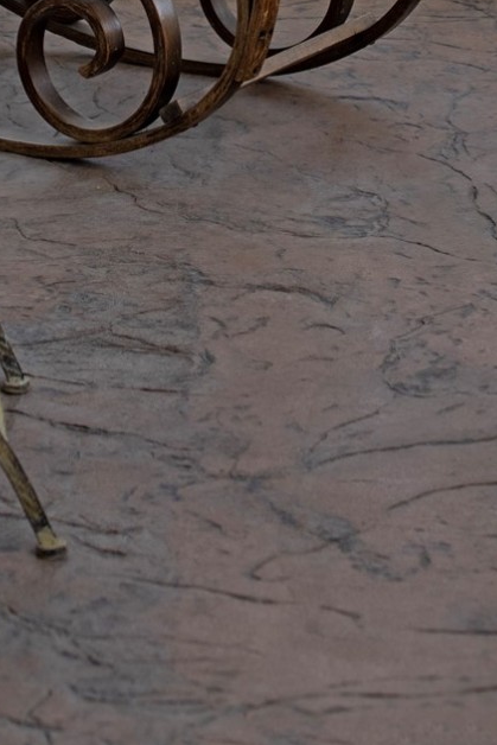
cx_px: 235
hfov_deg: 8.0
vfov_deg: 11.3
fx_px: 3560
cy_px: -457
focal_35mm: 172
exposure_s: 1/400
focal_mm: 50
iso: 280
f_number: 3.2
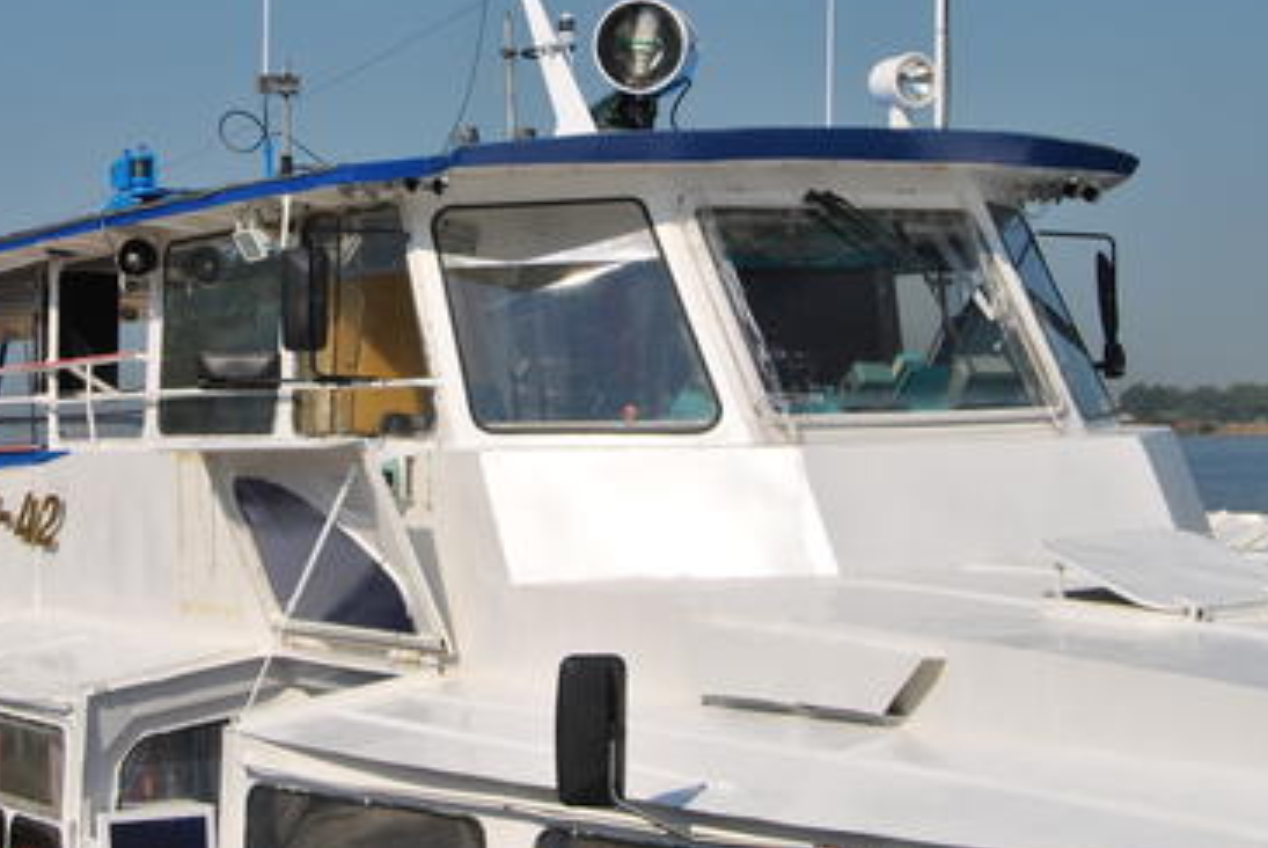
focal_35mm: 79
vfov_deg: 17.1
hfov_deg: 25.4
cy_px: 142
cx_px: 337
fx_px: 2785
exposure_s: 1/400
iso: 100
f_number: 10
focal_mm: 30
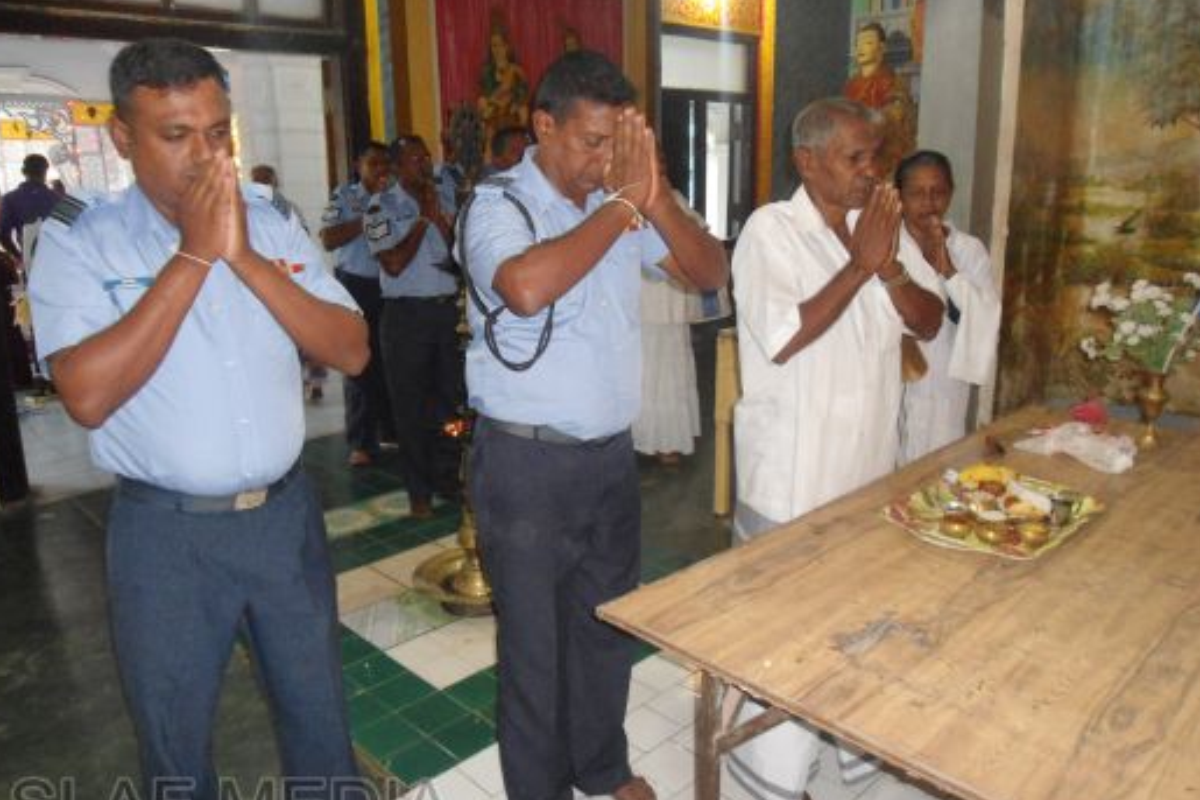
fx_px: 933
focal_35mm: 28
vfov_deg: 46.4
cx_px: 591
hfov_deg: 65.5
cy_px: 417
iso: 400
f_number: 2.8
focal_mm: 4.7
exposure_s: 1/30
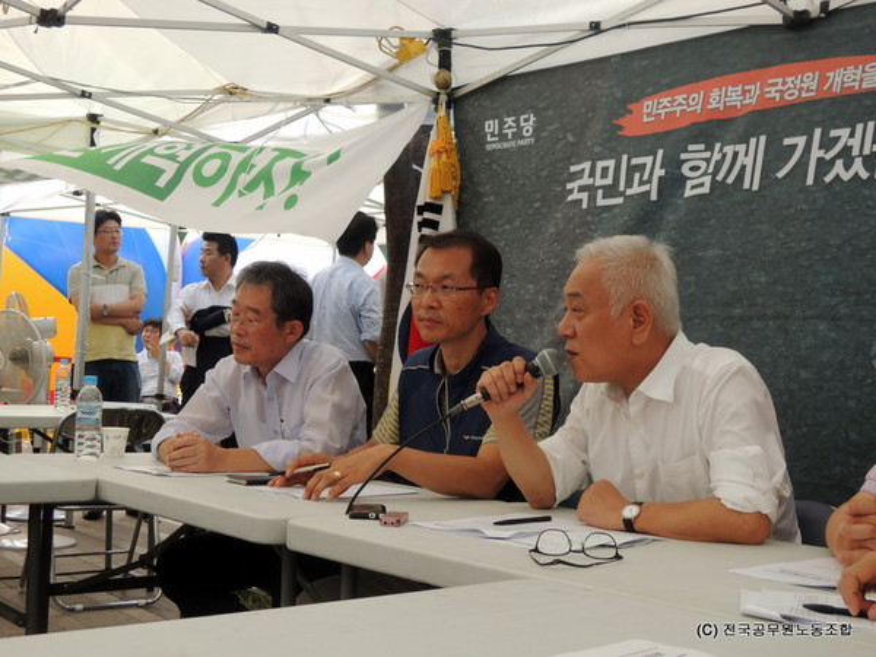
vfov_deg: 29.1
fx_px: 1265
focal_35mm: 50
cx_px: 438
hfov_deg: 38.2
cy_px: 328
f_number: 3.7
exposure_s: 1/60
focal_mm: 9
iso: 140
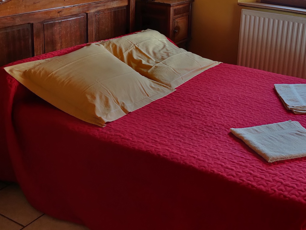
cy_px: 37
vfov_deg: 31.7
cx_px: 227
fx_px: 389
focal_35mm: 44
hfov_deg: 41.8
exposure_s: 1/50
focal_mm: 4.25
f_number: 1.7
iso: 200
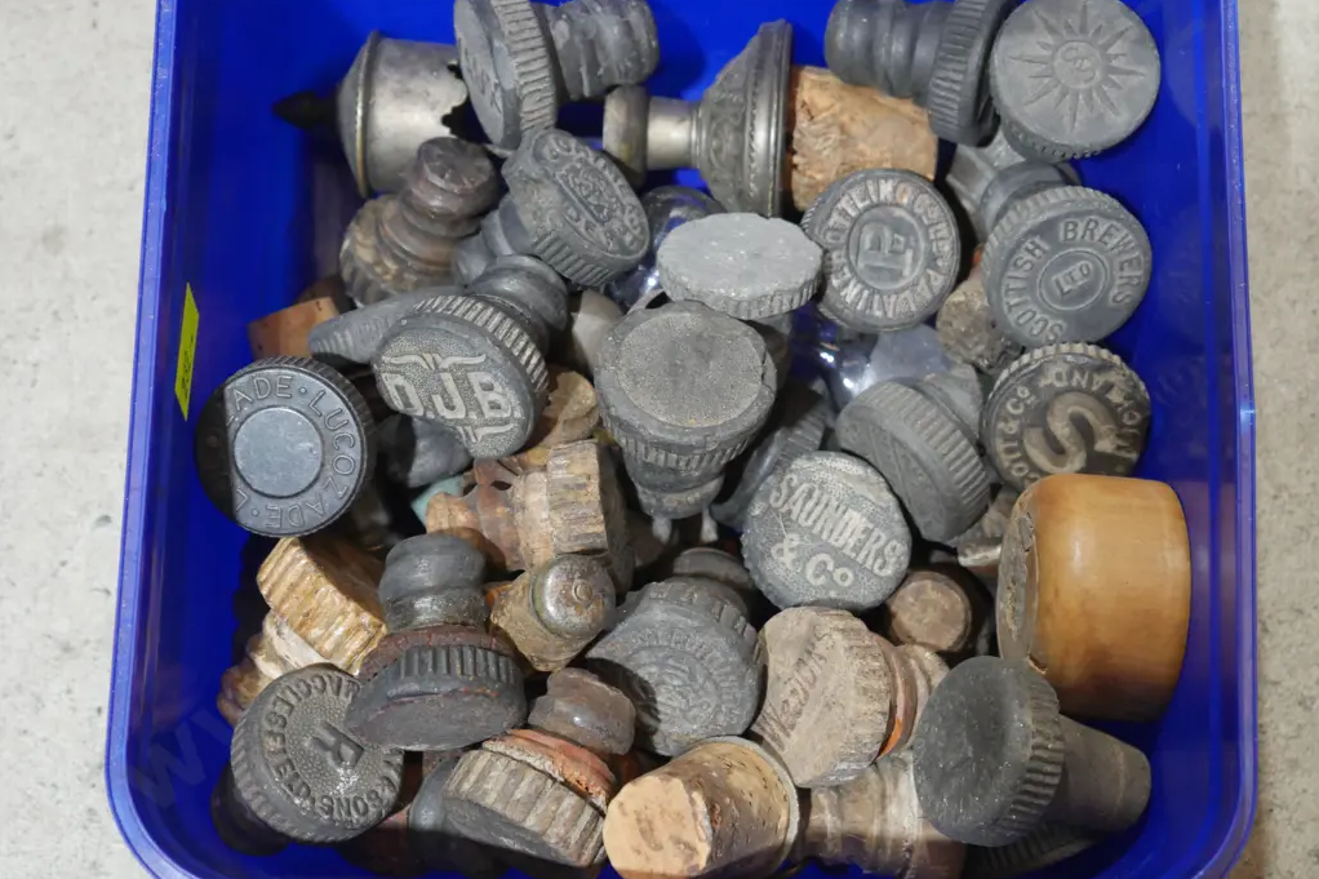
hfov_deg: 27.7
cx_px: 660
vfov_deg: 18.7
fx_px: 2674
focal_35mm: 73
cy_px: 399
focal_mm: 35
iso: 2000
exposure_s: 1/80
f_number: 5.5
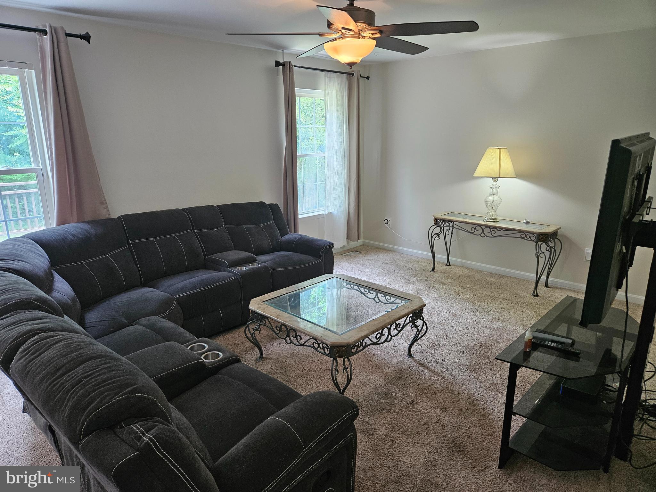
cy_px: 246
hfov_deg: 73.9
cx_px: 328
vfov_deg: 58.9
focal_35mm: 23
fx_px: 436
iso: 250
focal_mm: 5.4
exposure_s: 1/120
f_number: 1.8
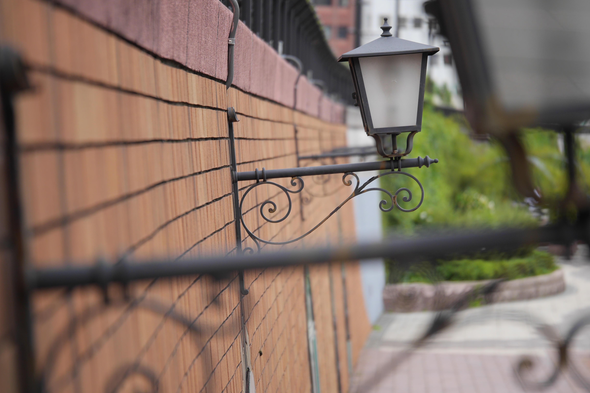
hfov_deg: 9.8
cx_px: 296
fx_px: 3425
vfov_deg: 6.6
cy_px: 213
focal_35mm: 209
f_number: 2.8
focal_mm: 100
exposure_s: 1/1600
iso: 200
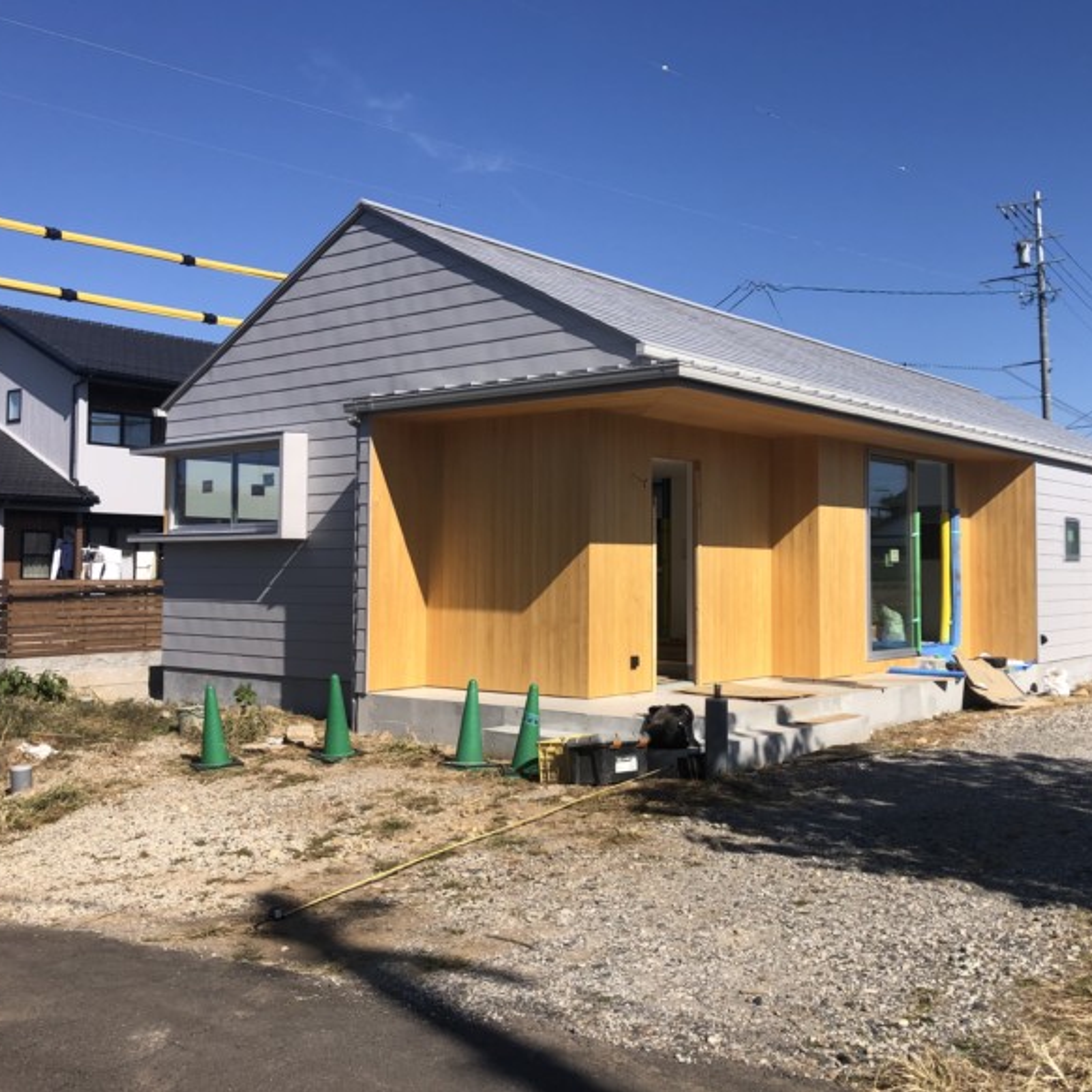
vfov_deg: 48.4
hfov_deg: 48.1
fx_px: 1213
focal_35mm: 34
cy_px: 531
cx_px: 662
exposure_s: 1/2525
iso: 20
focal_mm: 3.99
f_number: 1.8
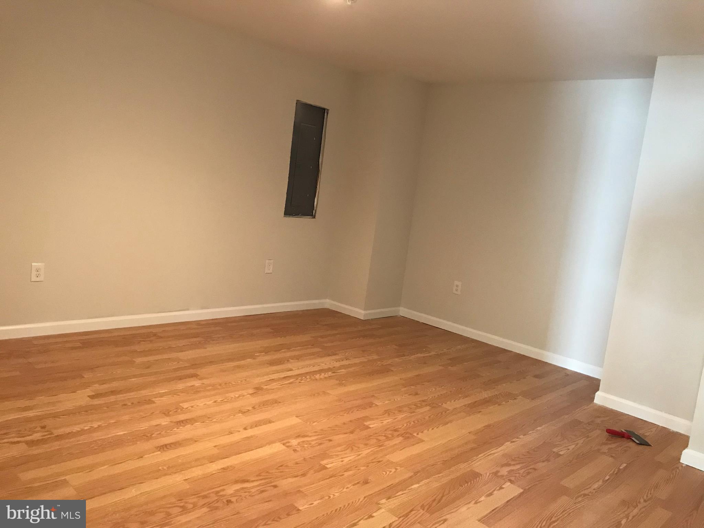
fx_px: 569
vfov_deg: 49.7
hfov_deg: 63.4
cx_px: 352
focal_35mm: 28
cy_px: 264
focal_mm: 3.99
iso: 100
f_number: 1.8
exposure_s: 1/13
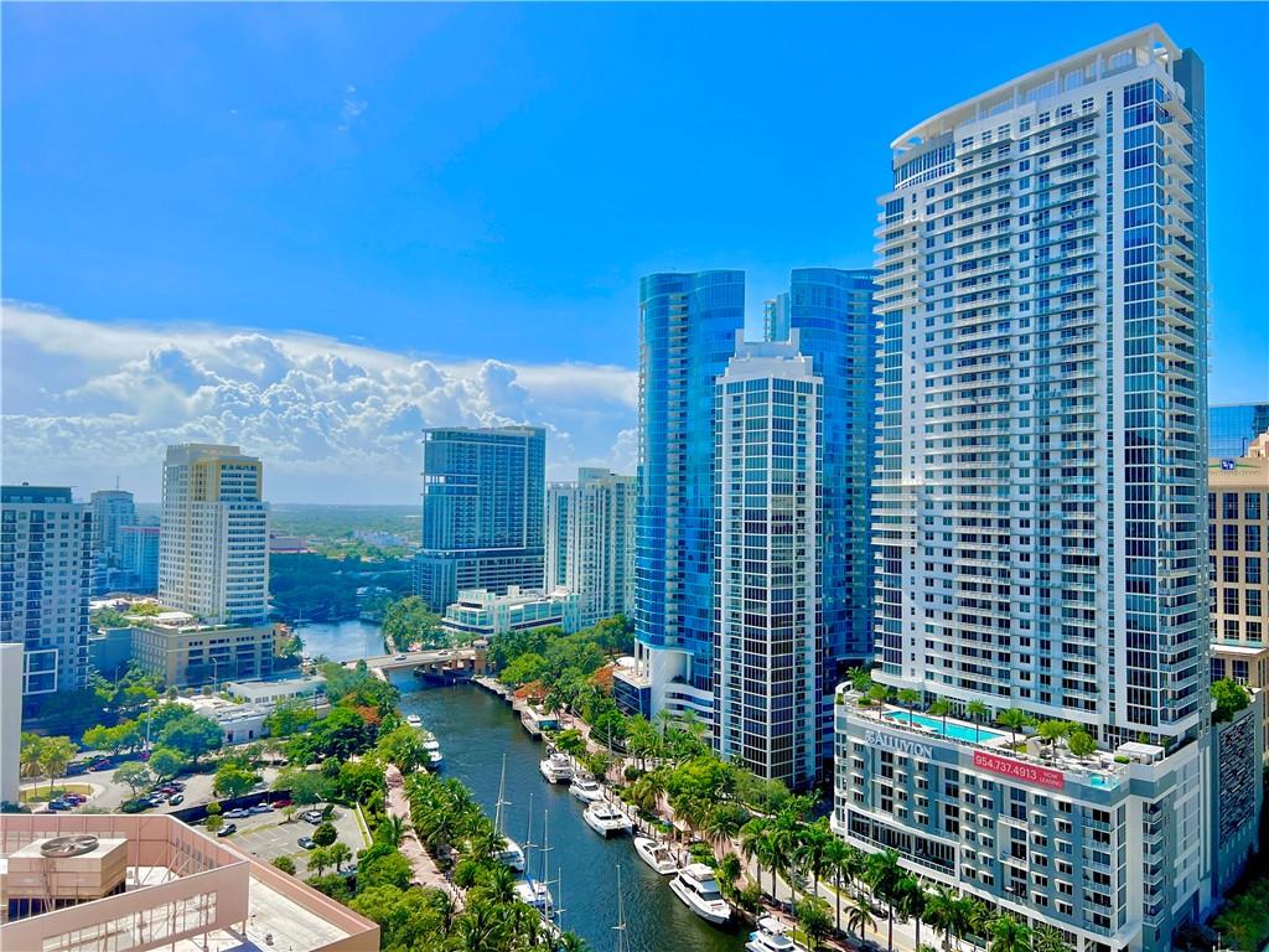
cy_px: 476
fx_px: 953
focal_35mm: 26
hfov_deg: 67.3
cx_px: 634
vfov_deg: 53.1
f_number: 1.5
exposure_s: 1/6579
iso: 50
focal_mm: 5.7
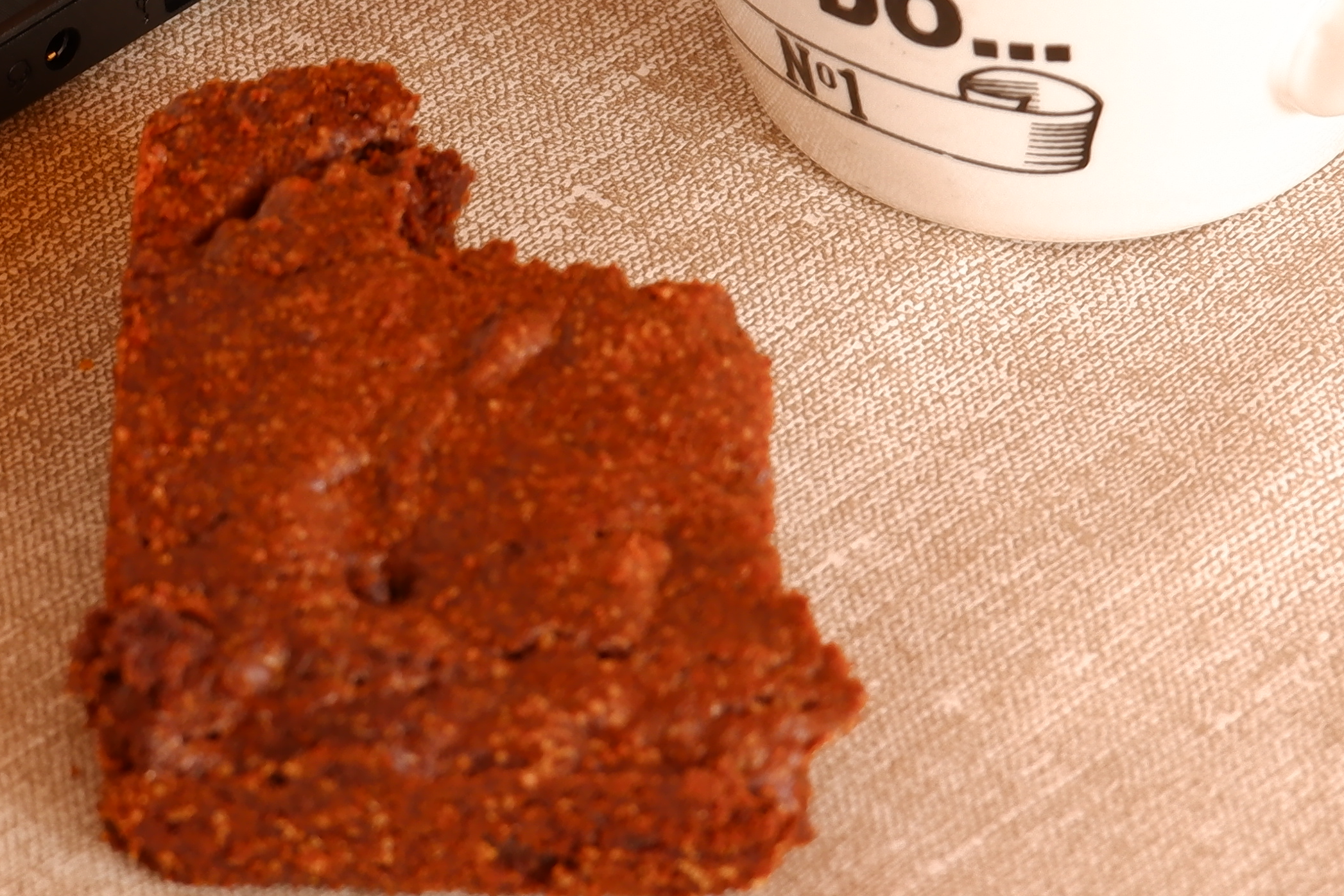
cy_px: -74
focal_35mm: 255
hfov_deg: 8.1
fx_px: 9519
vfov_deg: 5.4
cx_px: 225
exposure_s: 1/3.1
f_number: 5.6
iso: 200
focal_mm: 59.6
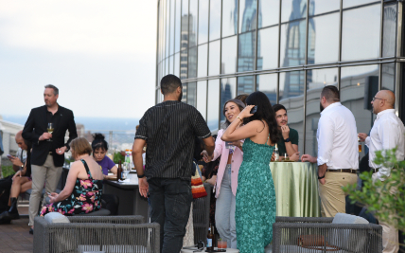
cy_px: 116
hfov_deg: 14.4
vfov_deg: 9.0
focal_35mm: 145
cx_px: 243
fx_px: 1600
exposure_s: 1/1000
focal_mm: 105
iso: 1250
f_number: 4.5
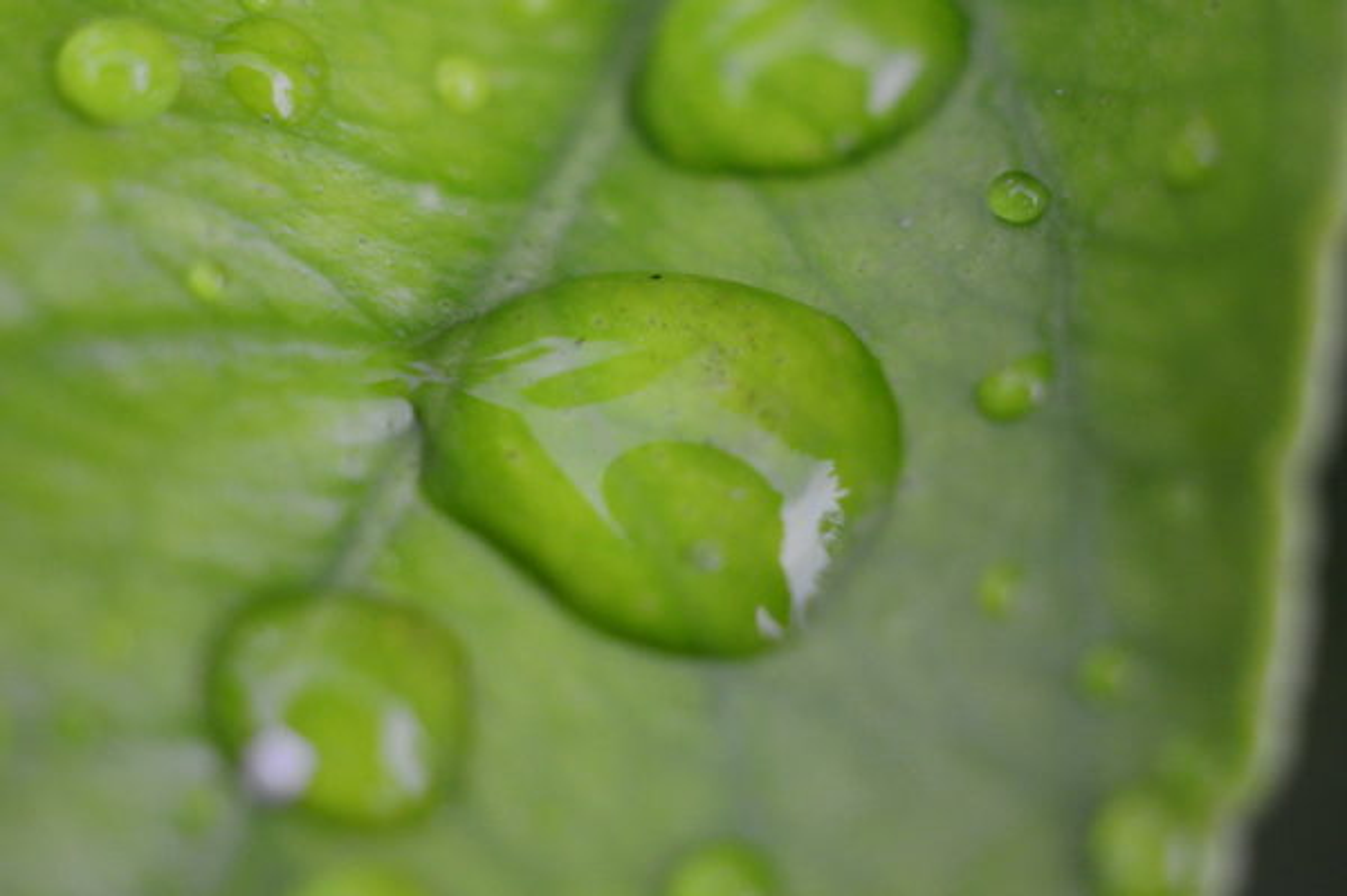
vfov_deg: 16.5
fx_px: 3084
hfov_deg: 24.6
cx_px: 674
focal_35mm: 82
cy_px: 448
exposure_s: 1/160
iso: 1000
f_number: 3.5
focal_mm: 55
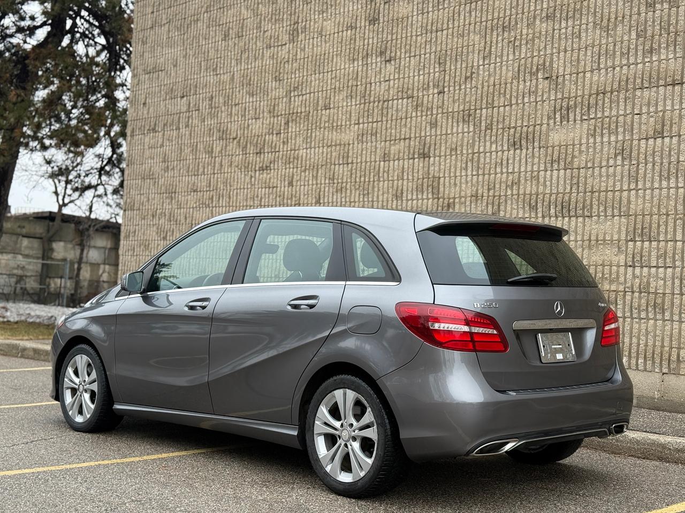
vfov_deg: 30.3
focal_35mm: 48
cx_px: 342
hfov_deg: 39.7
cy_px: 256
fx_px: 950
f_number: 1.78
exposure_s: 1/1353
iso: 100
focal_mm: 6.76
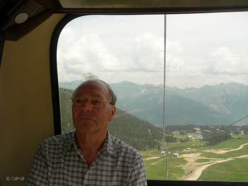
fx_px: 272
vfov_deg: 37.7
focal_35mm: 38
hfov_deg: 49.0
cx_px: 124
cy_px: 93
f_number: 4.8
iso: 50
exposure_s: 1/315
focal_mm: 7.8
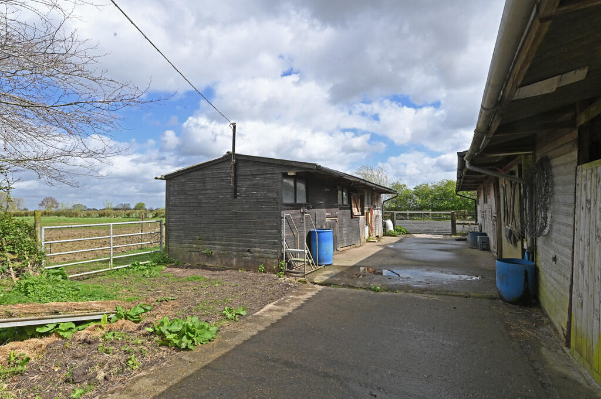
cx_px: 300
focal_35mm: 18
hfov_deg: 90.0
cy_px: 200
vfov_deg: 67.3
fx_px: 300
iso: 400
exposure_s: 1/400
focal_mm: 18
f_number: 10
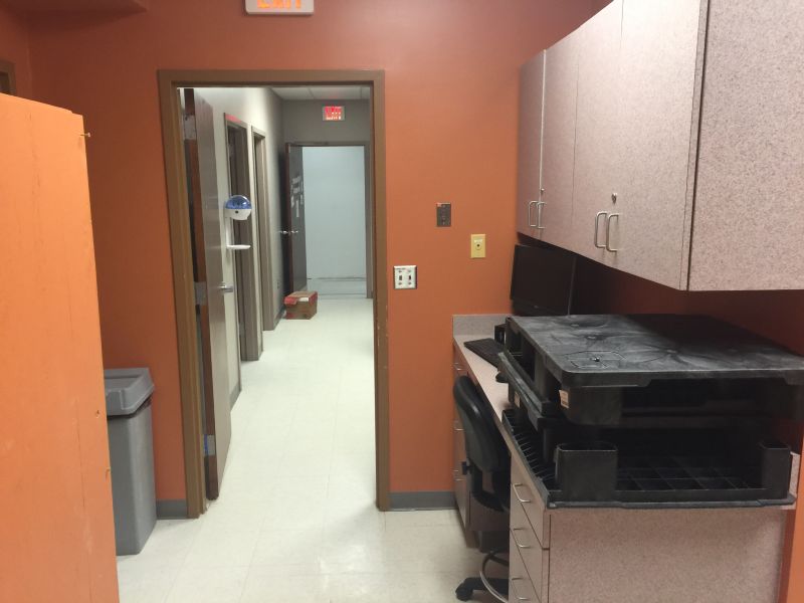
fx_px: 674
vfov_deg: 48.2
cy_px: 302
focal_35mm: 29
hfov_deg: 61.7
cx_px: 402
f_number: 2.2
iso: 50
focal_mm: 4.15
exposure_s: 1/15
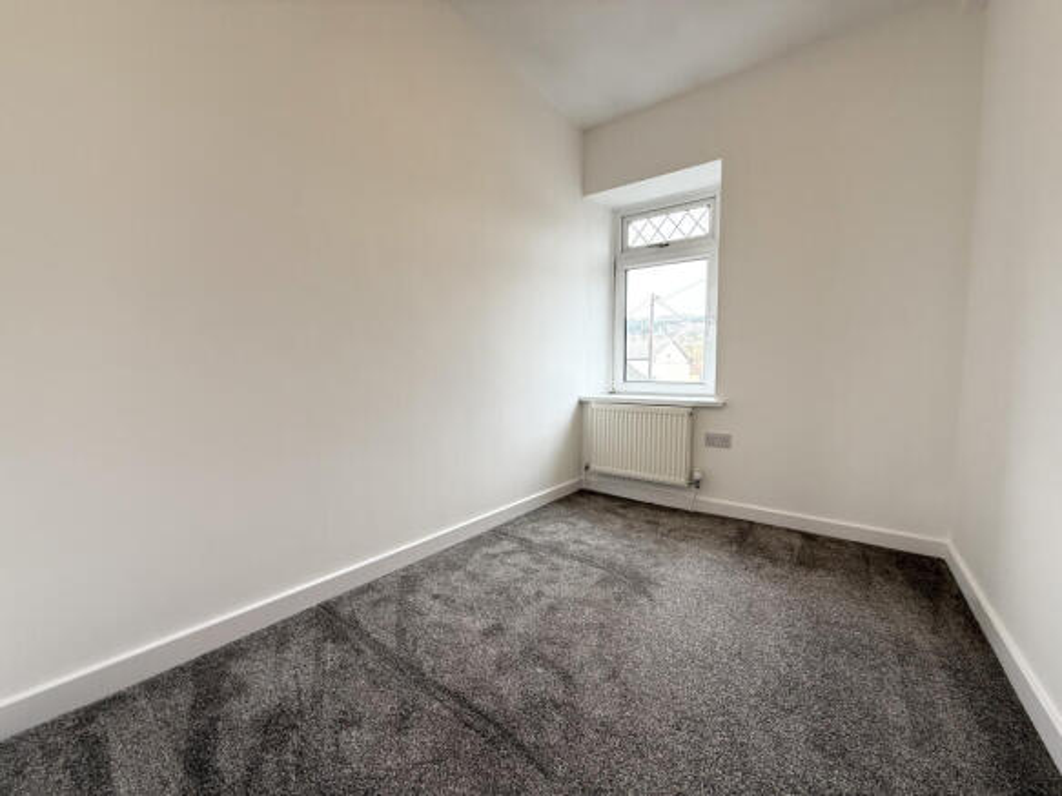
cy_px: 398
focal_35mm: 14
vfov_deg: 85.7
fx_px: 429
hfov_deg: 102.1
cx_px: 531
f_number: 2.2
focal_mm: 2.22
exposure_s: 1/99
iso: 100
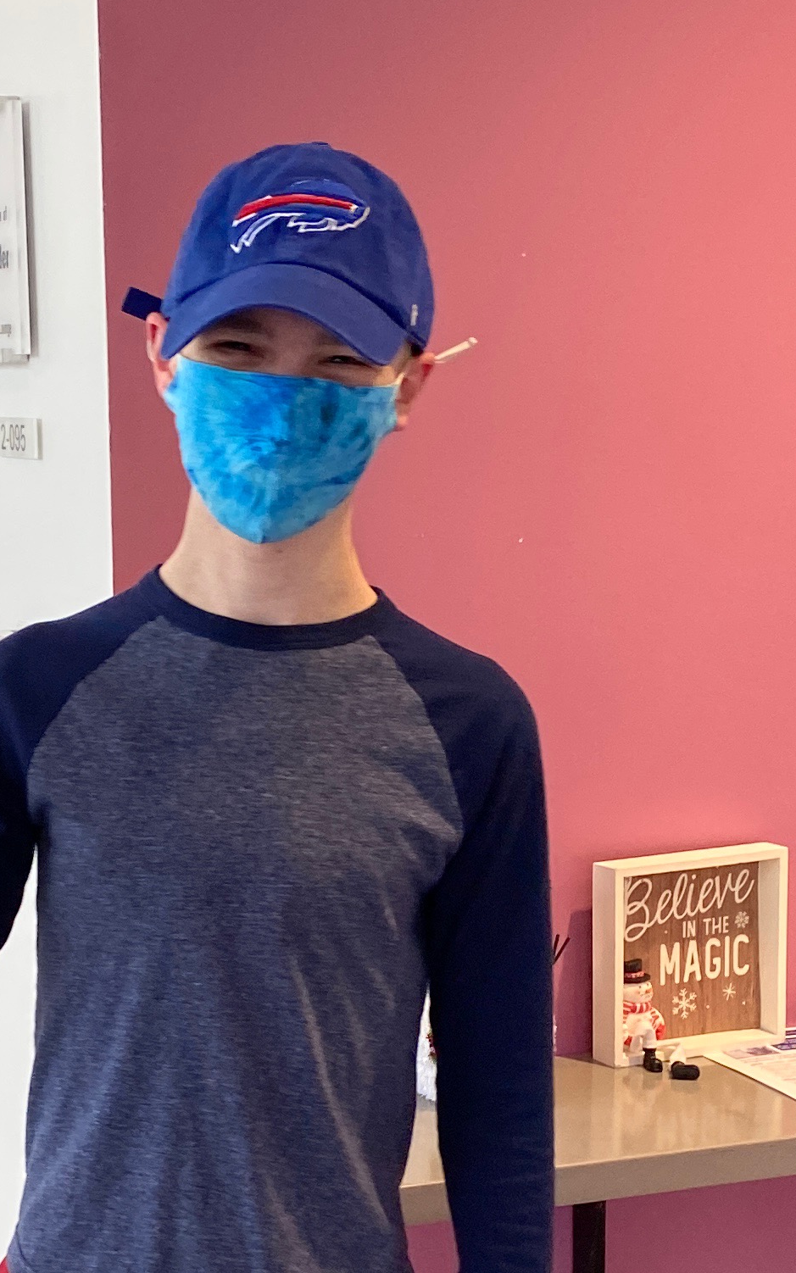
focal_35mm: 74
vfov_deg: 27.6
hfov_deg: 17.5
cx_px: 164
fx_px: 2568
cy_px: 901
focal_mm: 4.25
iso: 64
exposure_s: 1/67
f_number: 1.8
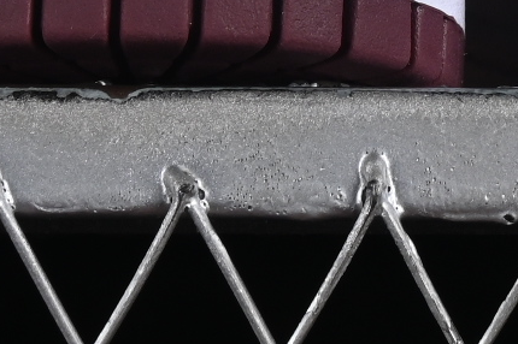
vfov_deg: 2.8
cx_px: 564
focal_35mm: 486
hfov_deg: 4.2
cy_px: -601
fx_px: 6987
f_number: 8
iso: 160
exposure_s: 1/125
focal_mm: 50
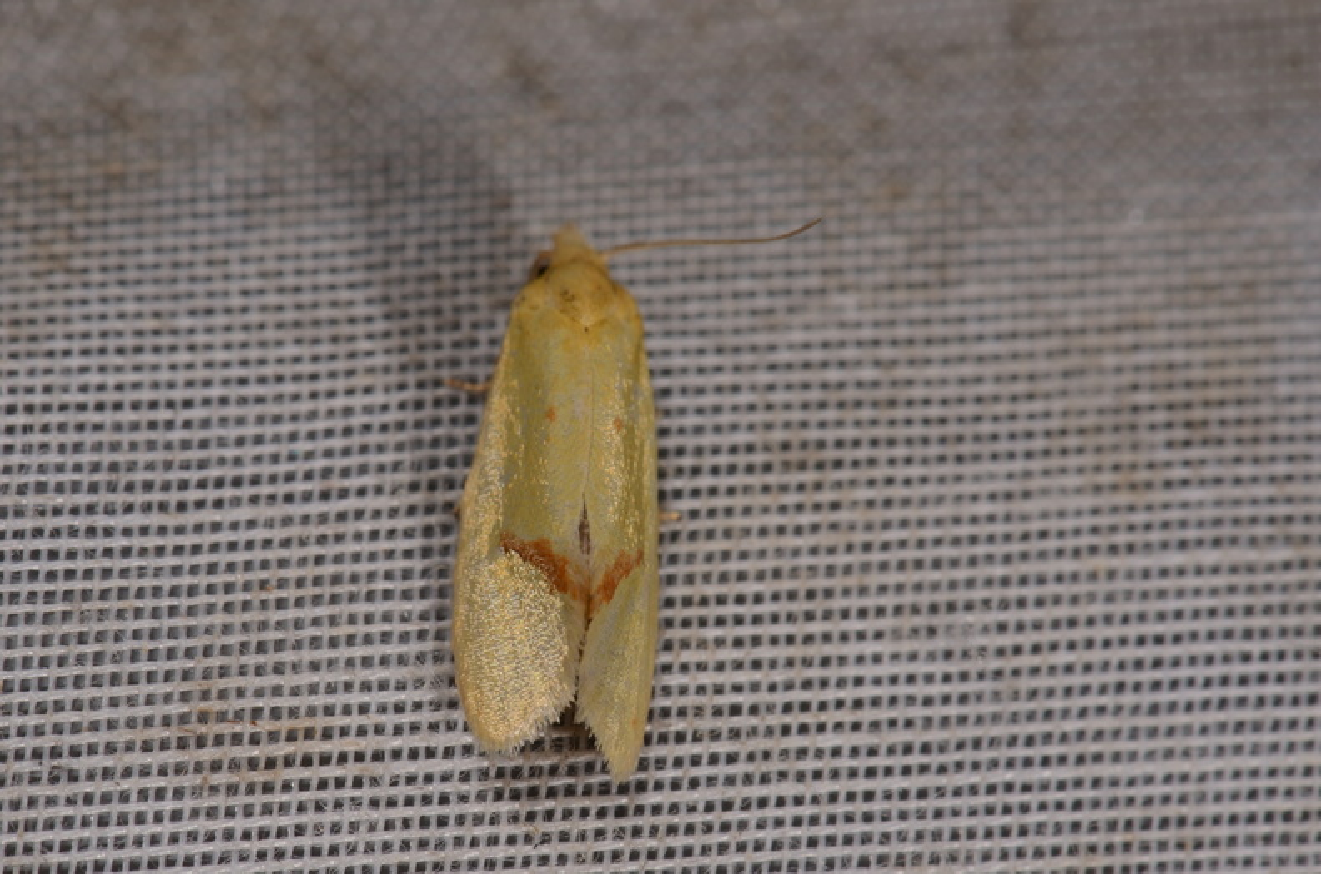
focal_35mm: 128
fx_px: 4667
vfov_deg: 10.7
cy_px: 437
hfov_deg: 16.1
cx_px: 660
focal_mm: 85
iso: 100
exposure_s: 1/60
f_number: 22
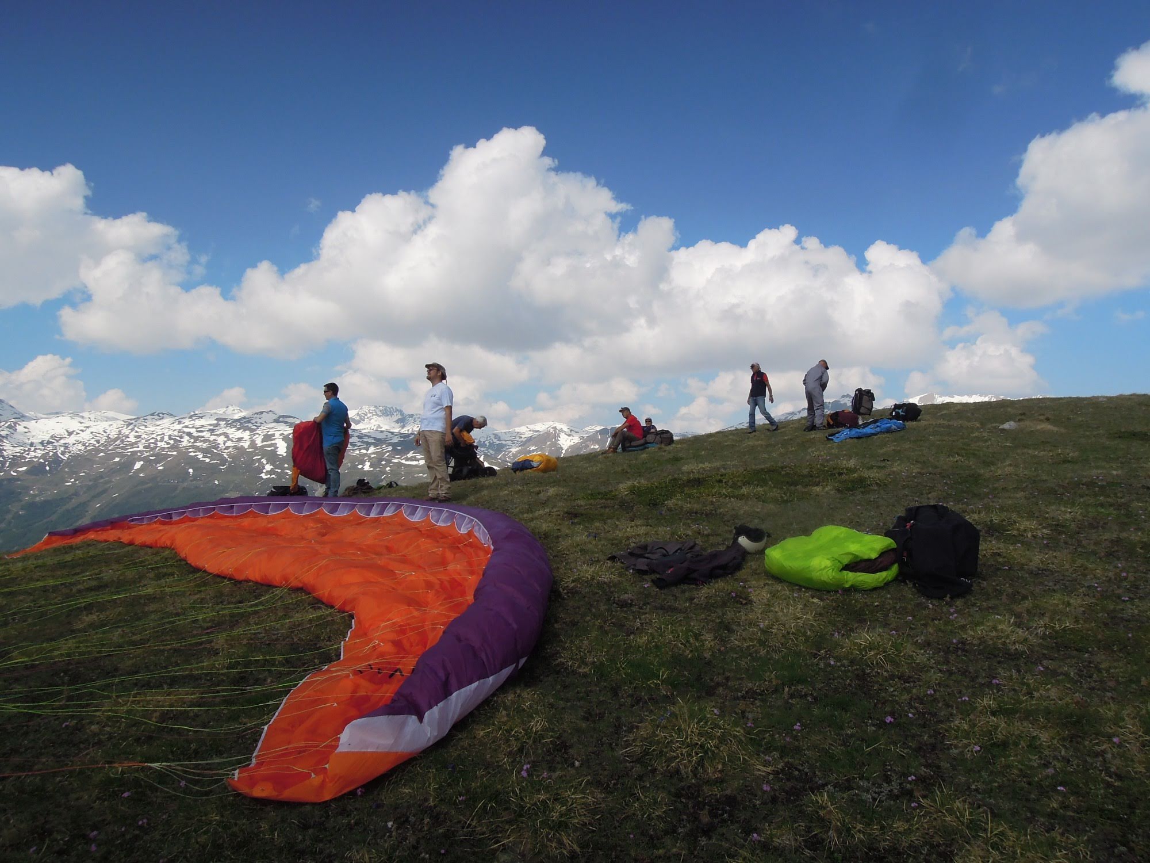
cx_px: 575
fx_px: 797
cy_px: 432
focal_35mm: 24
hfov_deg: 71.6
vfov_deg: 56.8
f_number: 5
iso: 160
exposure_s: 1/1600
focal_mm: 4.3
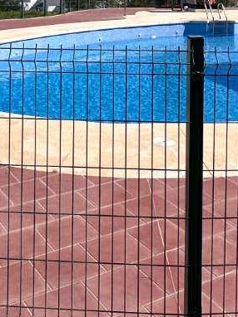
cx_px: 92
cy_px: -29
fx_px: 505
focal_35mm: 55
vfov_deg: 31.2
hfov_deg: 26.5
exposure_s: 1/4132
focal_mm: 2.22
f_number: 2.2
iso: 50
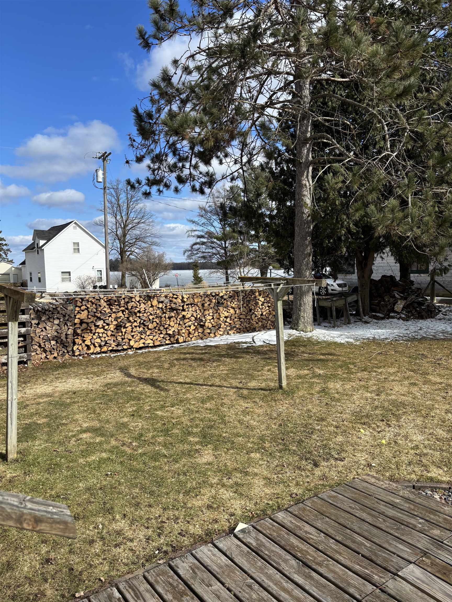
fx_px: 453
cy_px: 301
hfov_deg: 53.1
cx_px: 226
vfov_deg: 67.3
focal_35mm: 26
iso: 50
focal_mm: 5.96
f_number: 1.6
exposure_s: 1/2193
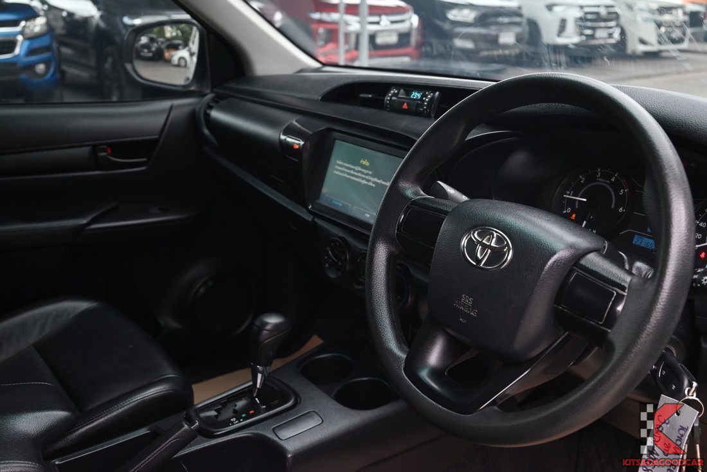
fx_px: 707
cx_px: 354
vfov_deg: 36.9
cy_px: 236
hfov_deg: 53.1
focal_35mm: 36
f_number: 5.6
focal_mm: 36
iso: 1100
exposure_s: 1/125
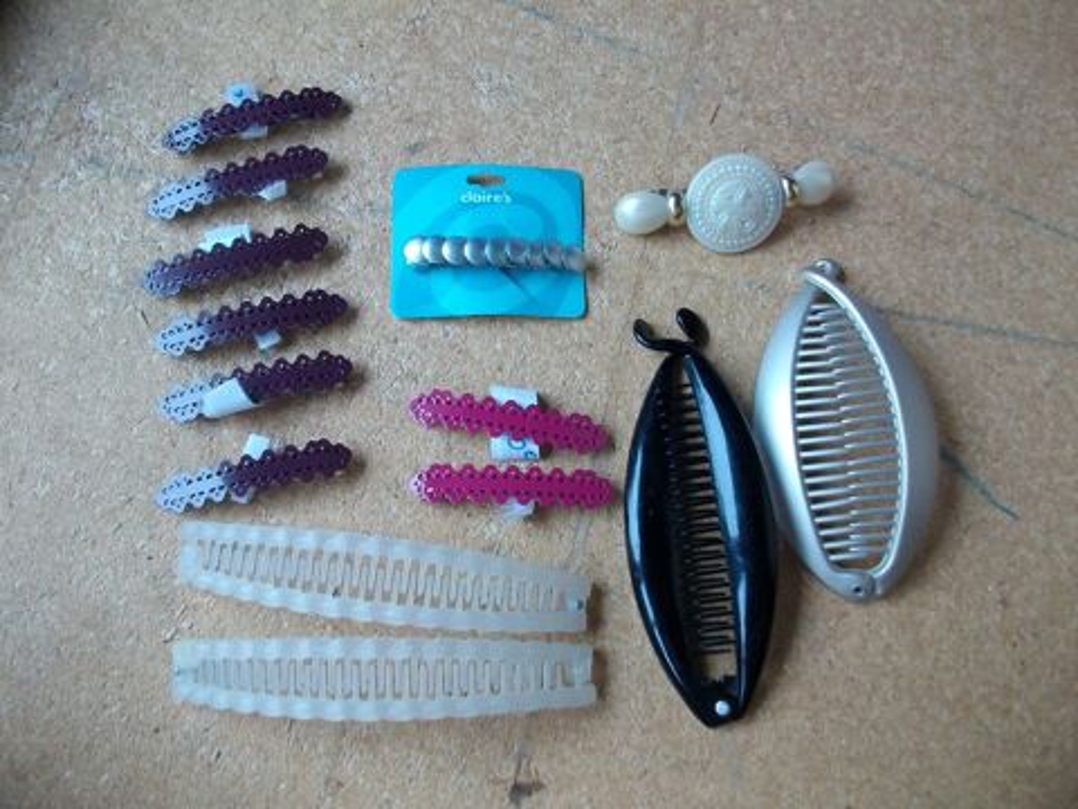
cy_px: 404
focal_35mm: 32
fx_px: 997
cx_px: 539
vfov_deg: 44.2
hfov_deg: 56.8
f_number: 2.9
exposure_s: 1/40
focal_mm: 5.7
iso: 181
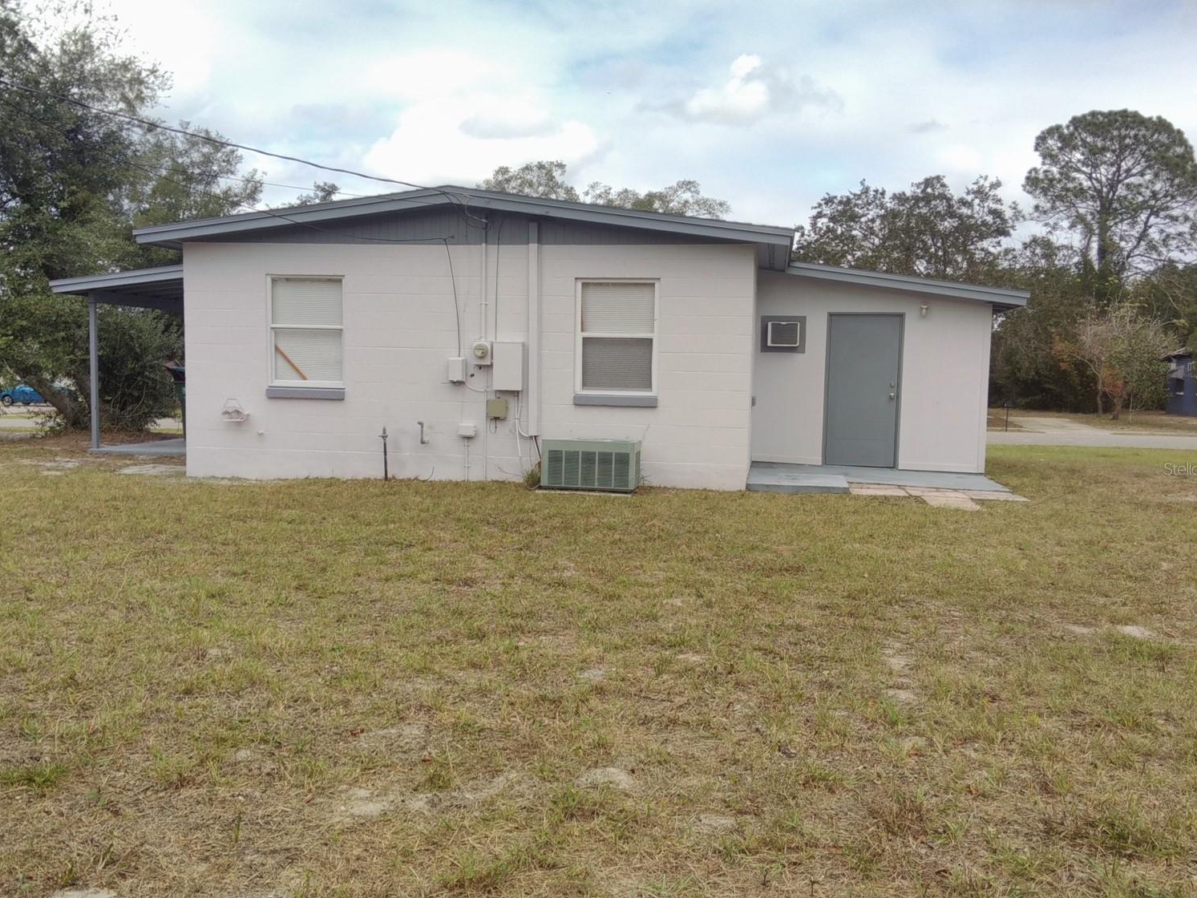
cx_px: 598
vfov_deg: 46.8
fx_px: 1037
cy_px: 468
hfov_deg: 60.0
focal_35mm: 30
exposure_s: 1/584
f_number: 2.65
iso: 50
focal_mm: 3.69
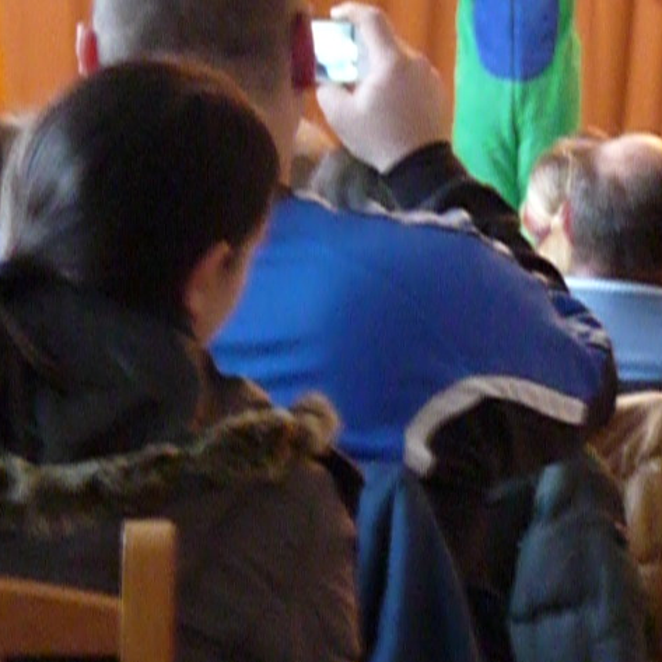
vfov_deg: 7.9
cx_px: 1237
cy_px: -179
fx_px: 4717
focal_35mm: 218
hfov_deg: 7.7
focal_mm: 10.1
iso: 800
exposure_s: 1/8
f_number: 3.2
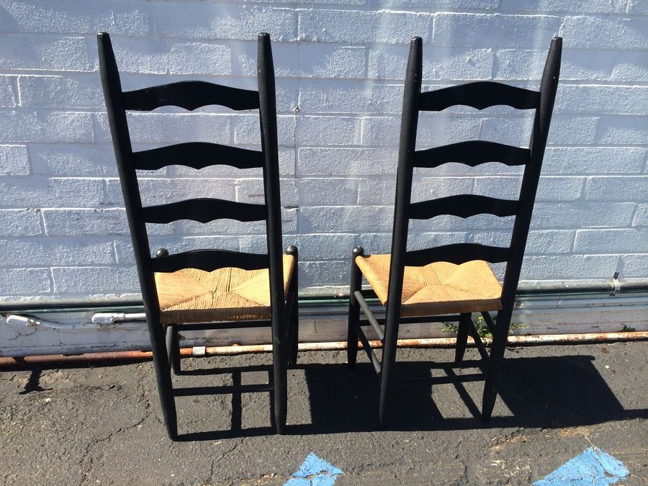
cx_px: 324
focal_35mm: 30
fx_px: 562
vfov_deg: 46.8
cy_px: 243
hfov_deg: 60.0
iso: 32
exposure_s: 1/1244
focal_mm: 4.12
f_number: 2.2
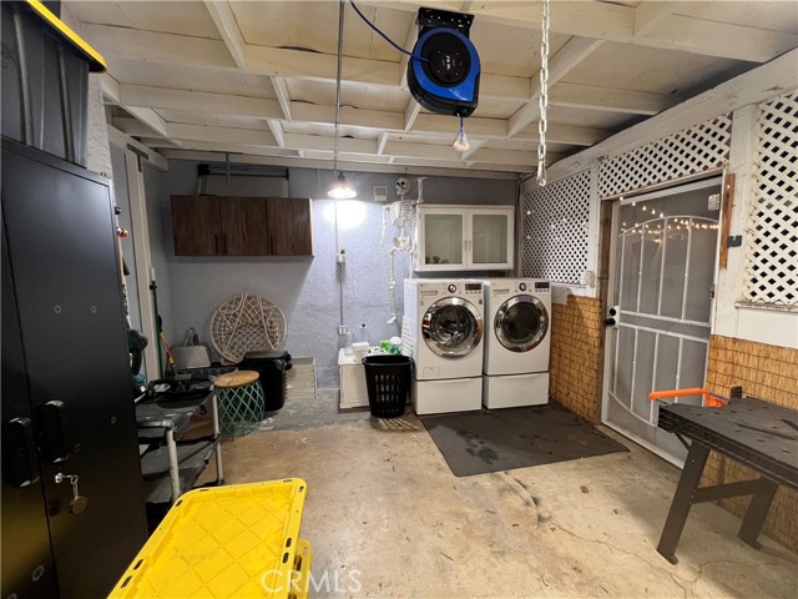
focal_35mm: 13
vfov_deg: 89.9
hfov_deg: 106.2
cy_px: 300
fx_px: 300
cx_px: 399
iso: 160
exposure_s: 1/120
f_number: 1.8
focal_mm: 1.57
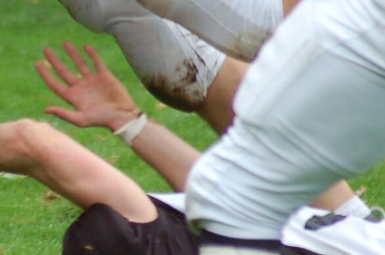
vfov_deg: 1.2
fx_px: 11726
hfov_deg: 1.9
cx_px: -55
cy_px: 128
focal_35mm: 1099
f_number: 5
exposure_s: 1/500
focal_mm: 195
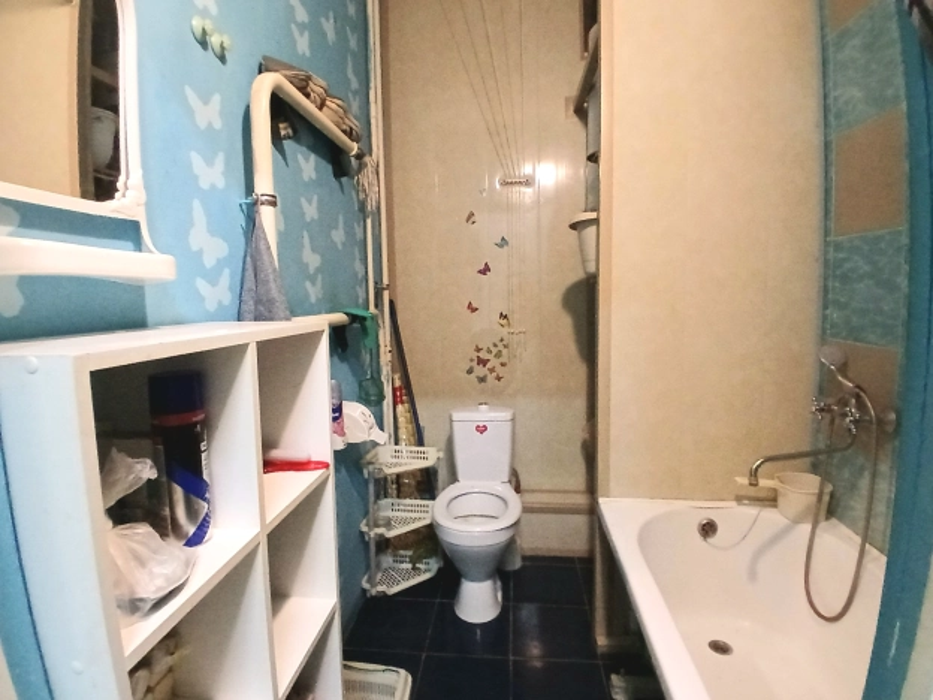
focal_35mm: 17
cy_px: 350
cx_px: 466
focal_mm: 1.4
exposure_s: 1/20
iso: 800
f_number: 2.2
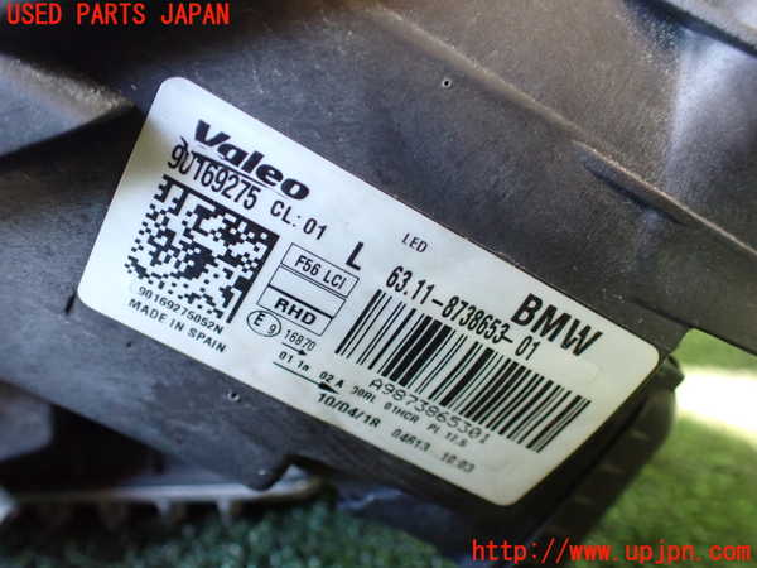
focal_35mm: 30
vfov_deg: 46.8
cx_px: 378
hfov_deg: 60.0
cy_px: 284
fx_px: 656
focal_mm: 5.4
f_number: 2.3
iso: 800
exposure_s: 1/60
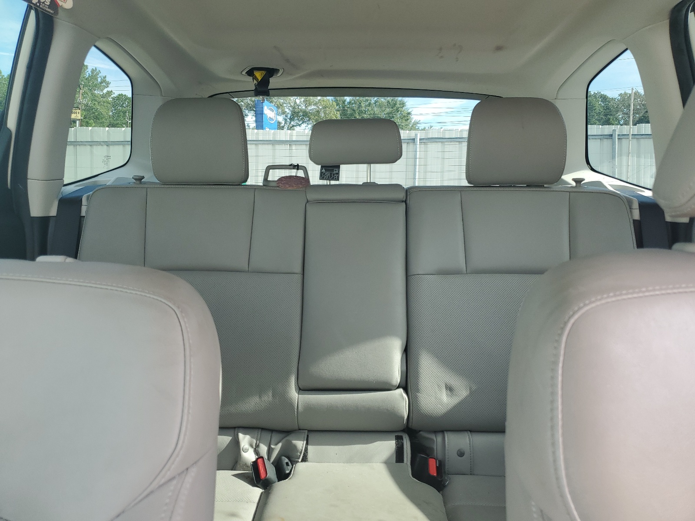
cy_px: 260
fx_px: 522
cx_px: 348
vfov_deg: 53.1
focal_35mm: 26
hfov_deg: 67.3
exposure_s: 1/227
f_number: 1.5
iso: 50
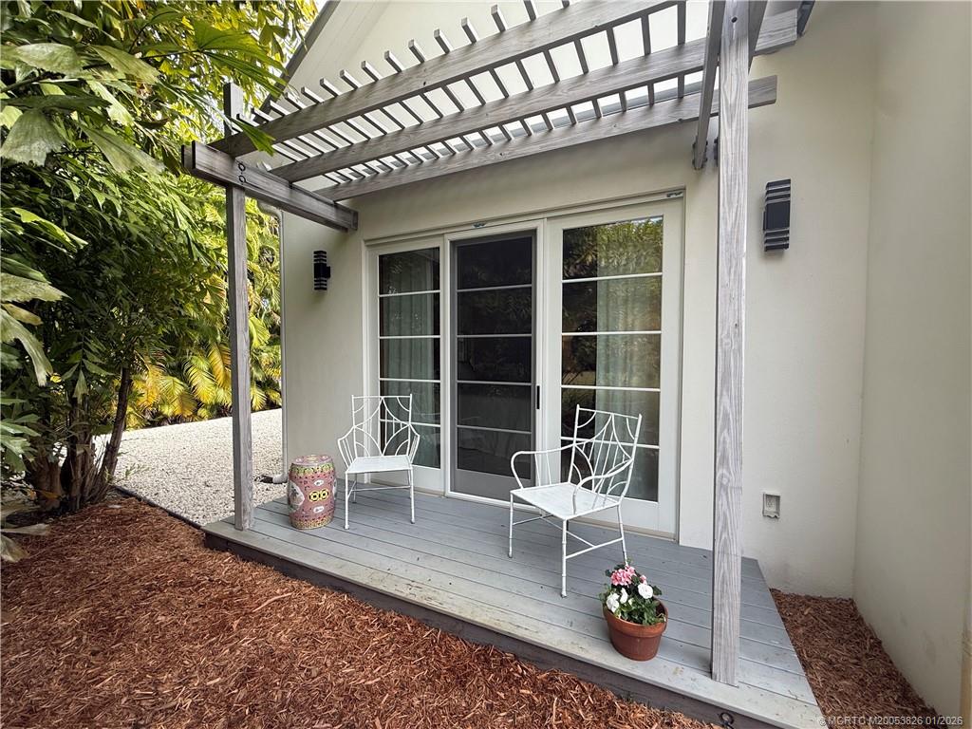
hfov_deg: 102.1
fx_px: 393
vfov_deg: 85.7
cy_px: 364
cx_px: 486
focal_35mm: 14
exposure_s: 1/277
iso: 50
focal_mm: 2.22
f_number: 2.2
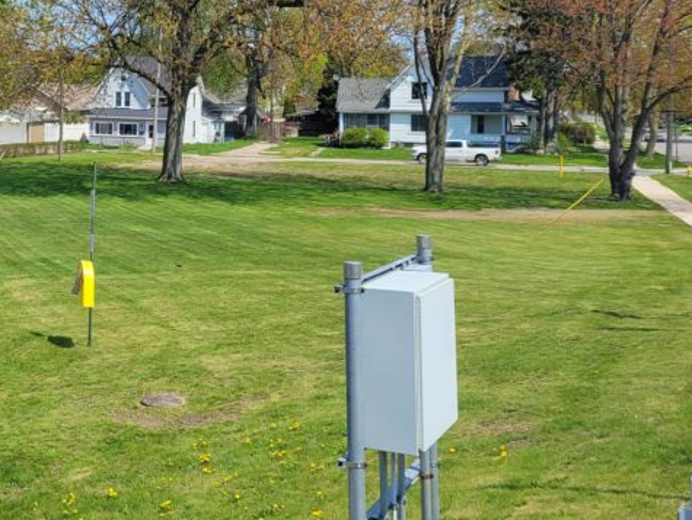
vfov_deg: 25.5
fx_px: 1120
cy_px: 82
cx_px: -41
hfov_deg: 31.1
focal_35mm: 56
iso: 40
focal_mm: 5.4
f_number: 1.8
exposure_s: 1/2531
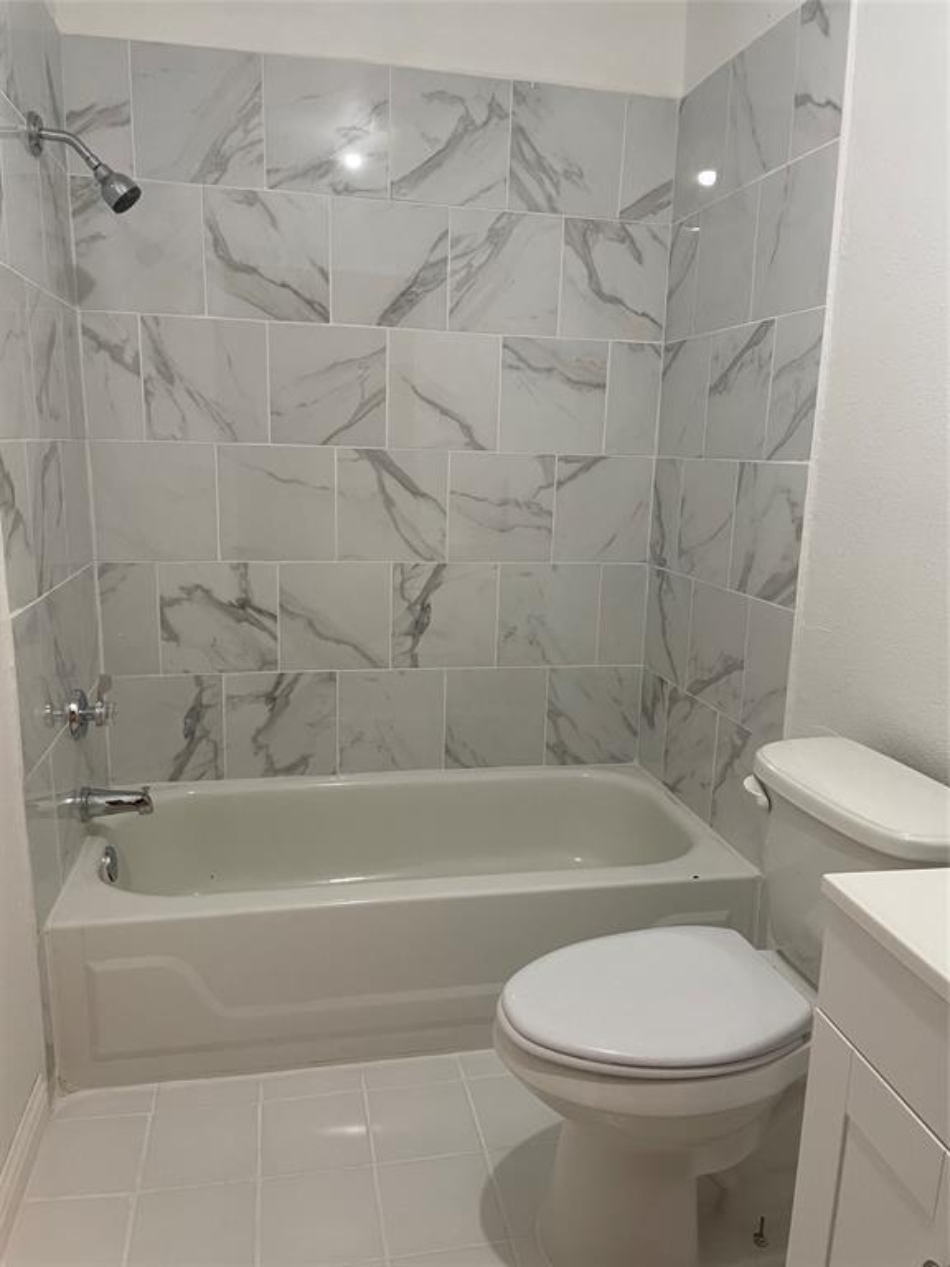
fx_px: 951
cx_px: 475
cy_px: 634
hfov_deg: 53.1
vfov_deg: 67.3
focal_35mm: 26
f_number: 1.6
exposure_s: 1/60
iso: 100
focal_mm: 4.2
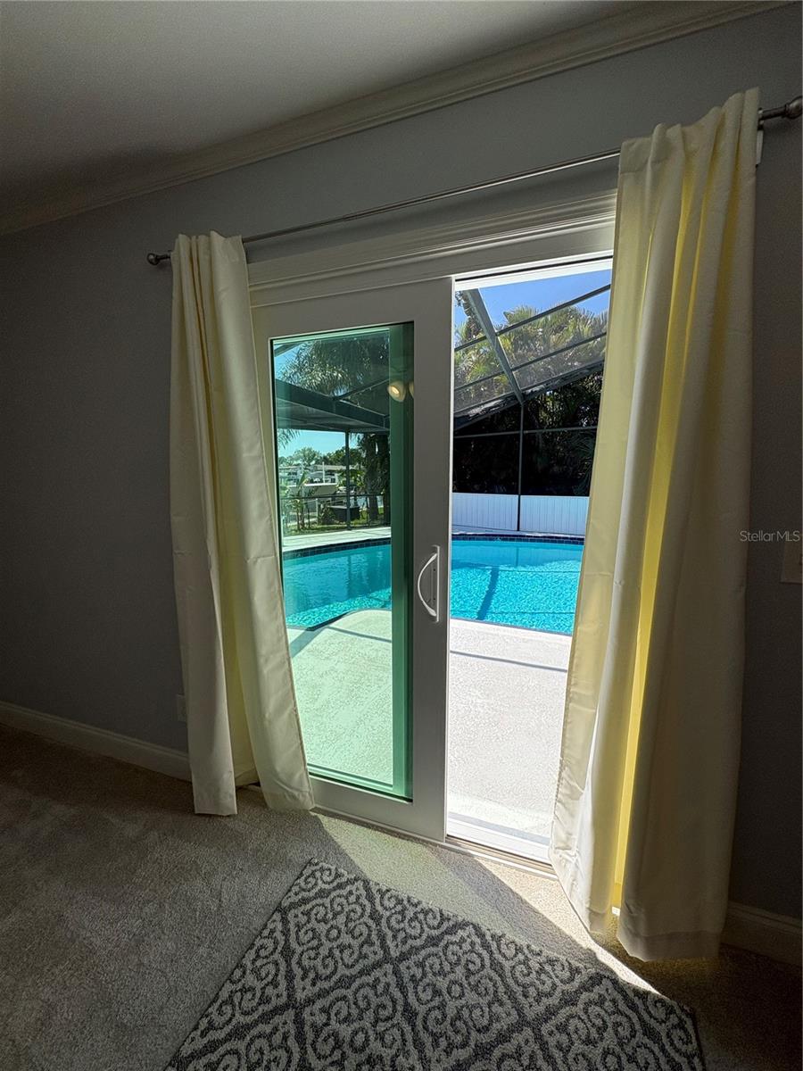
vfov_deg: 102.1
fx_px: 433
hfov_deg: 85.7
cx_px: 402
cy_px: 536
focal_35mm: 14
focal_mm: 2.22
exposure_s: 1/980
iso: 40
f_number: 2.2
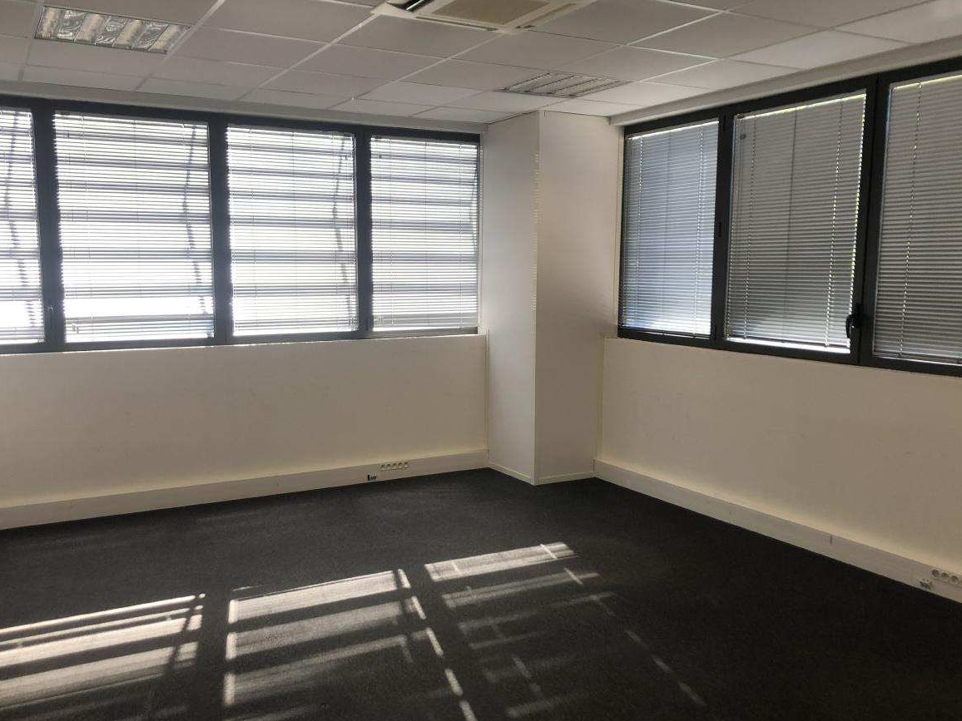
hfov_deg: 58.3
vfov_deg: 45.4
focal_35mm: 31
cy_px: 378
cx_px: 444
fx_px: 862
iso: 32
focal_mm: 3.99
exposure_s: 1/100
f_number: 1.8
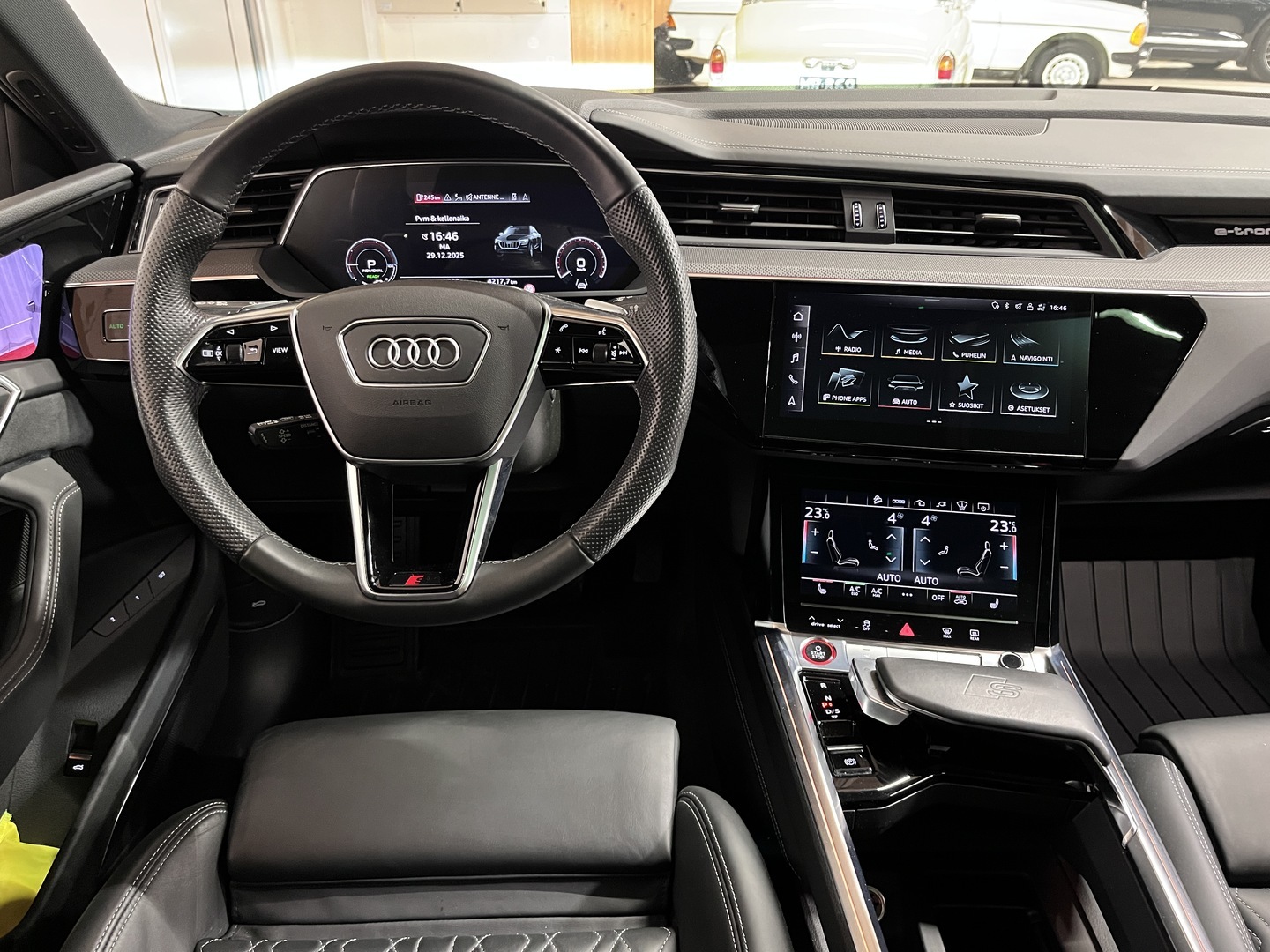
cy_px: 476
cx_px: 635
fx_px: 954
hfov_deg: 67.3
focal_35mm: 26
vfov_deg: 53.1
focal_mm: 5.1
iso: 640
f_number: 1.6
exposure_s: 1/30
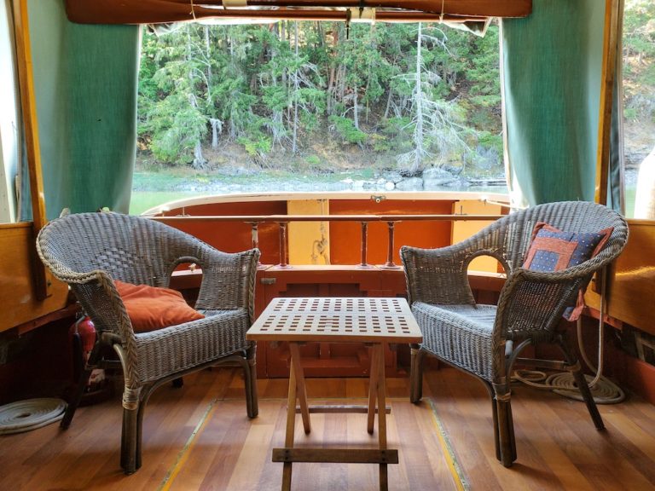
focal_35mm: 26
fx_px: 492
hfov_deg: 67.3
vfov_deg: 53.1
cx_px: 328
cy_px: 246
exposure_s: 1/100
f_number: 2.4
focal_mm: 4.3
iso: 100
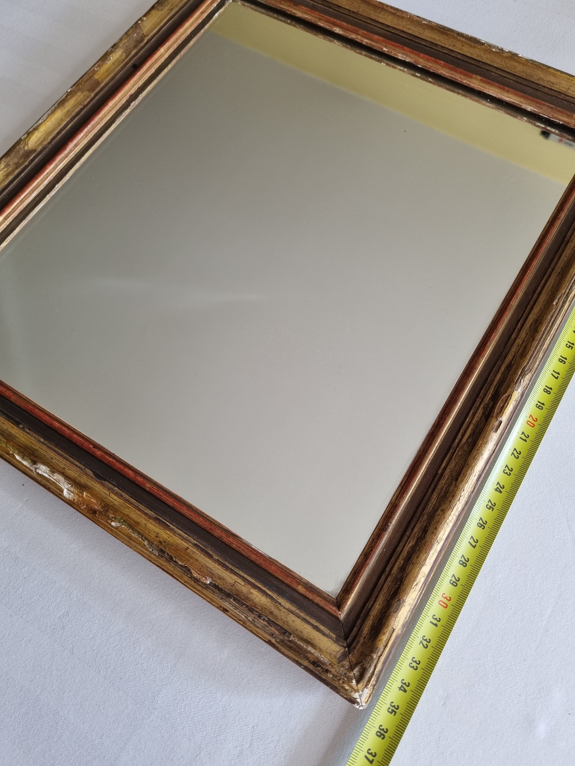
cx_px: 288
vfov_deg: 67.3
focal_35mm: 26
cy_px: 383
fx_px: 576
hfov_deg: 53.1
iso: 50
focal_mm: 5.4
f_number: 1.8
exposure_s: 1/104
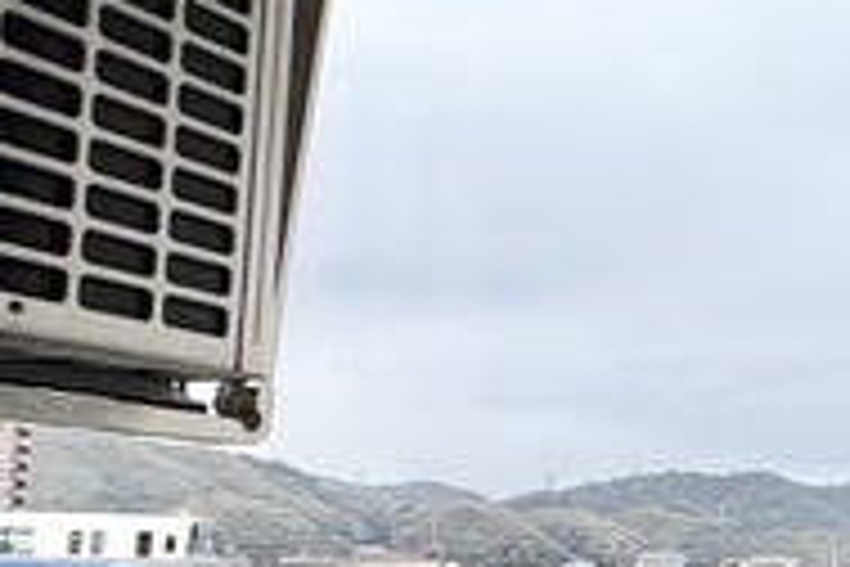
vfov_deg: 24.5
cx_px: 1070
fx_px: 1275
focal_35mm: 54
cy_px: 479
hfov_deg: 30.2
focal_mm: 2.22
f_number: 2.2
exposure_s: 1/440
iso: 40
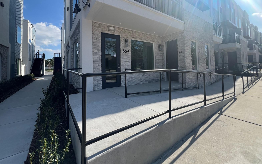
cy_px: 64
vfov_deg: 77.6
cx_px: 131
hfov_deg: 105.3
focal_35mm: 14
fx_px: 100
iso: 32
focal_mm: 1.57
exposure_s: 1/874
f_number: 1.8
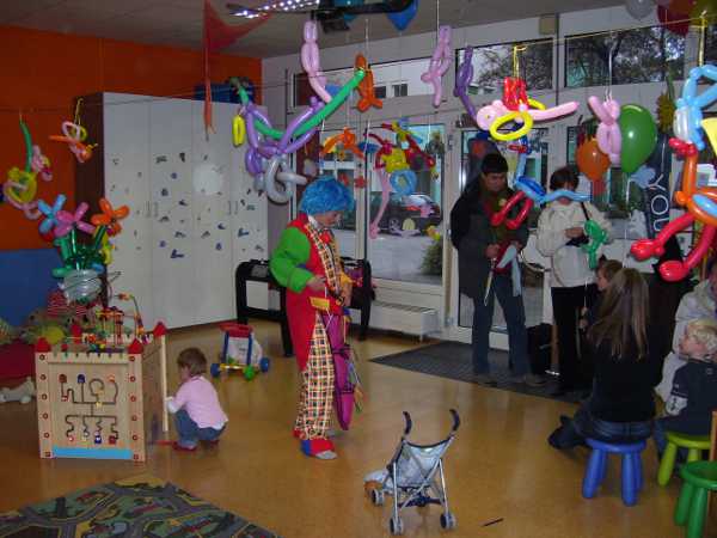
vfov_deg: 38.7
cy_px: 269
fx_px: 766
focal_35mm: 37
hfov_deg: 50.1
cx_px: 358
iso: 125
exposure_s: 1/60
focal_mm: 6
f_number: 2.7
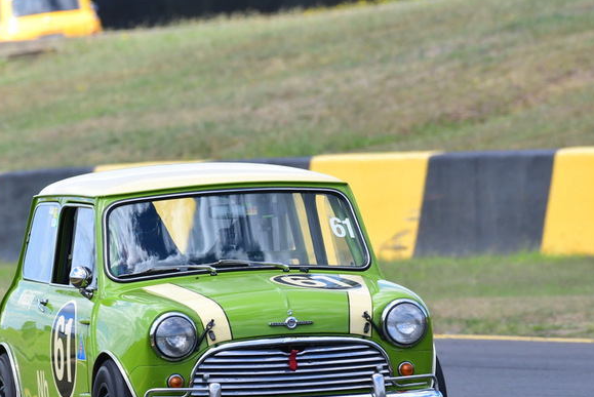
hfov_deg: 2.0
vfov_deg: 1.3
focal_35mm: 1036
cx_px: 287
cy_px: 238
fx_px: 17106
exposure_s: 1/640
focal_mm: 500
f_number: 10
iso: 640
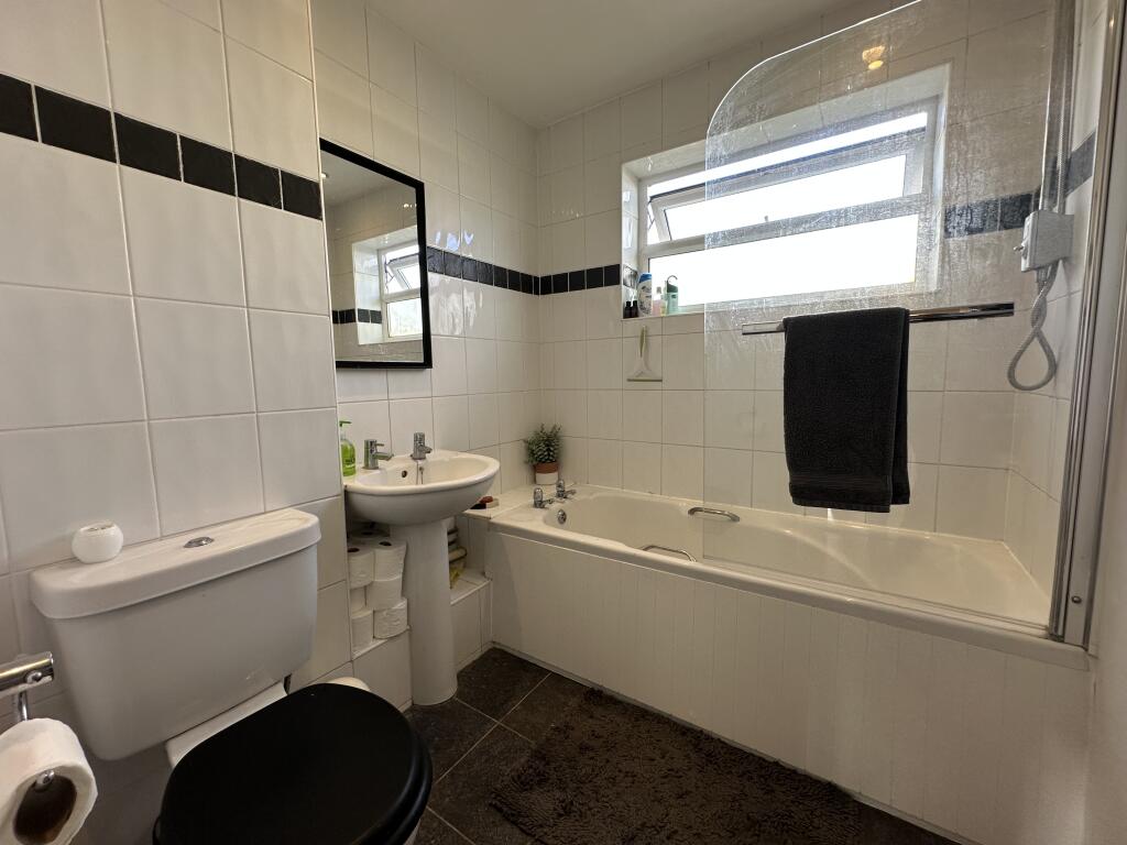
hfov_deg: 102.1
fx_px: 456
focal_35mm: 14
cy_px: 422
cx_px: 564
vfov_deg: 85.7
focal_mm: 2.22
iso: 100
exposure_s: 1/99
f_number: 2.2
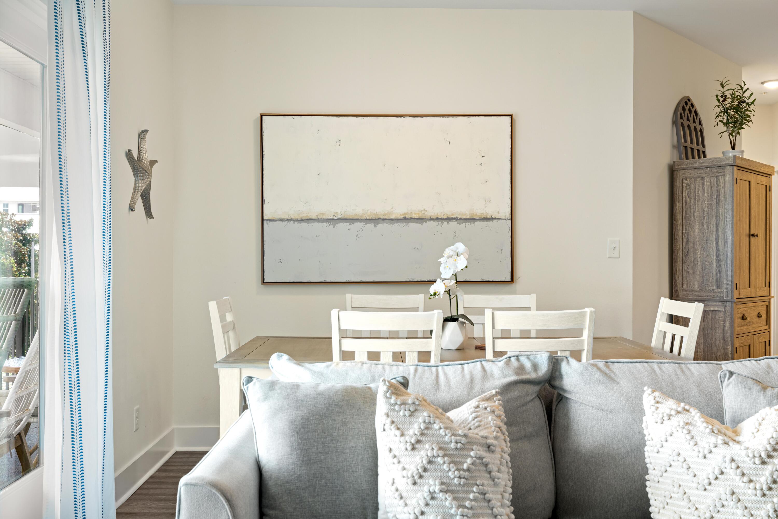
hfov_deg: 54.4
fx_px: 756
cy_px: 260
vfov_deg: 37.9
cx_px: 389
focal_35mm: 35
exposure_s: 1/6
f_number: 8
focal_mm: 35
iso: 800
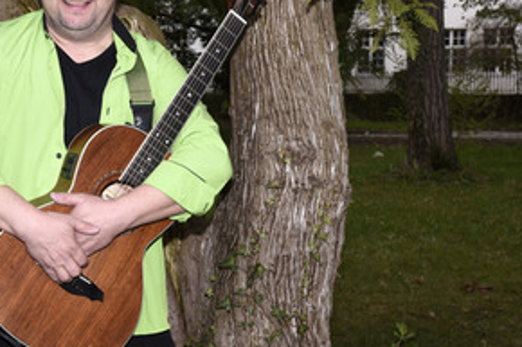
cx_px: 122
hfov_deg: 24.7
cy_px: 129
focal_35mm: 81
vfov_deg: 16.8
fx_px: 1174
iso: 500
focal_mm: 52
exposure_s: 1/160
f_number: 11
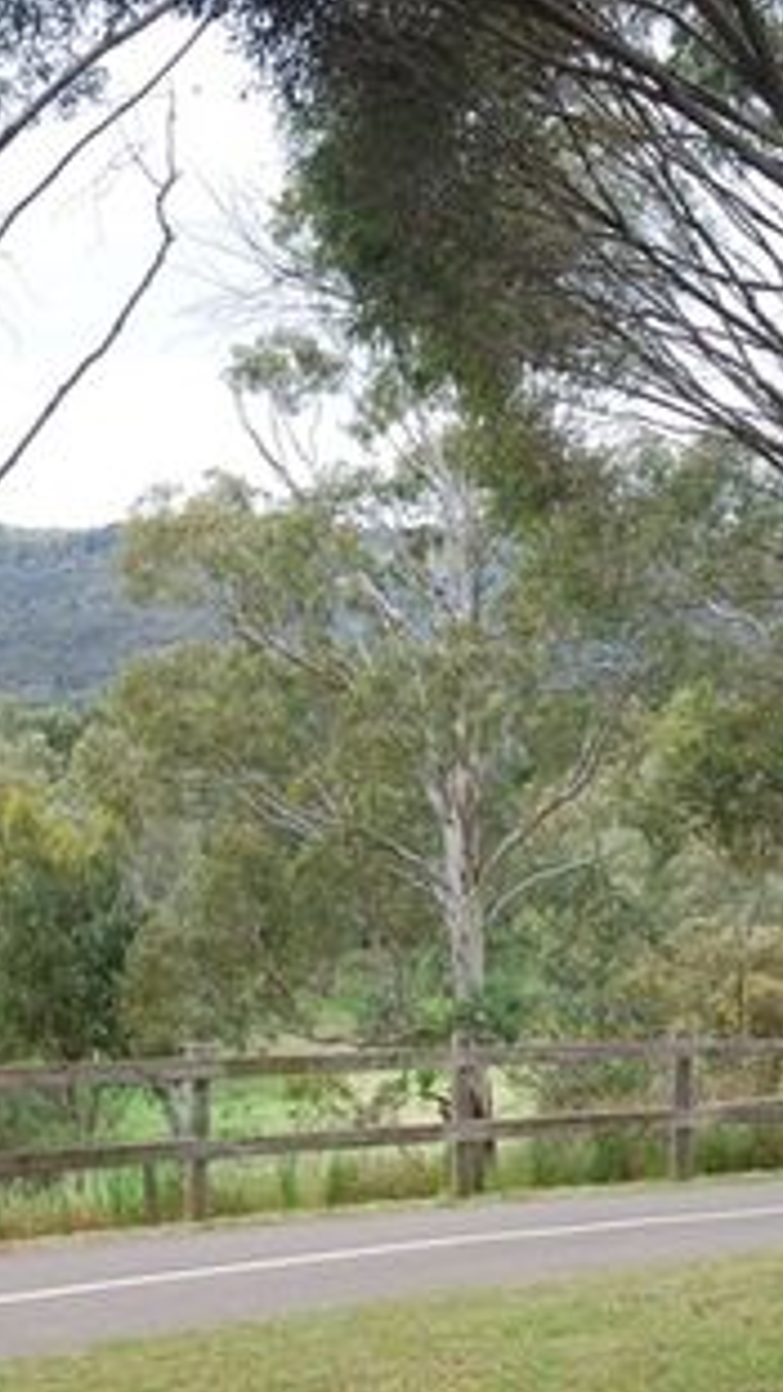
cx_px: 407
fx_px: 2804
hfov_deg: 15.9
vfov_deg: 27.9
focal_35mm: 76
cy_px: 696
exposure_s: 1/100
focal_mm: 32
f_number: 5
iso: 200
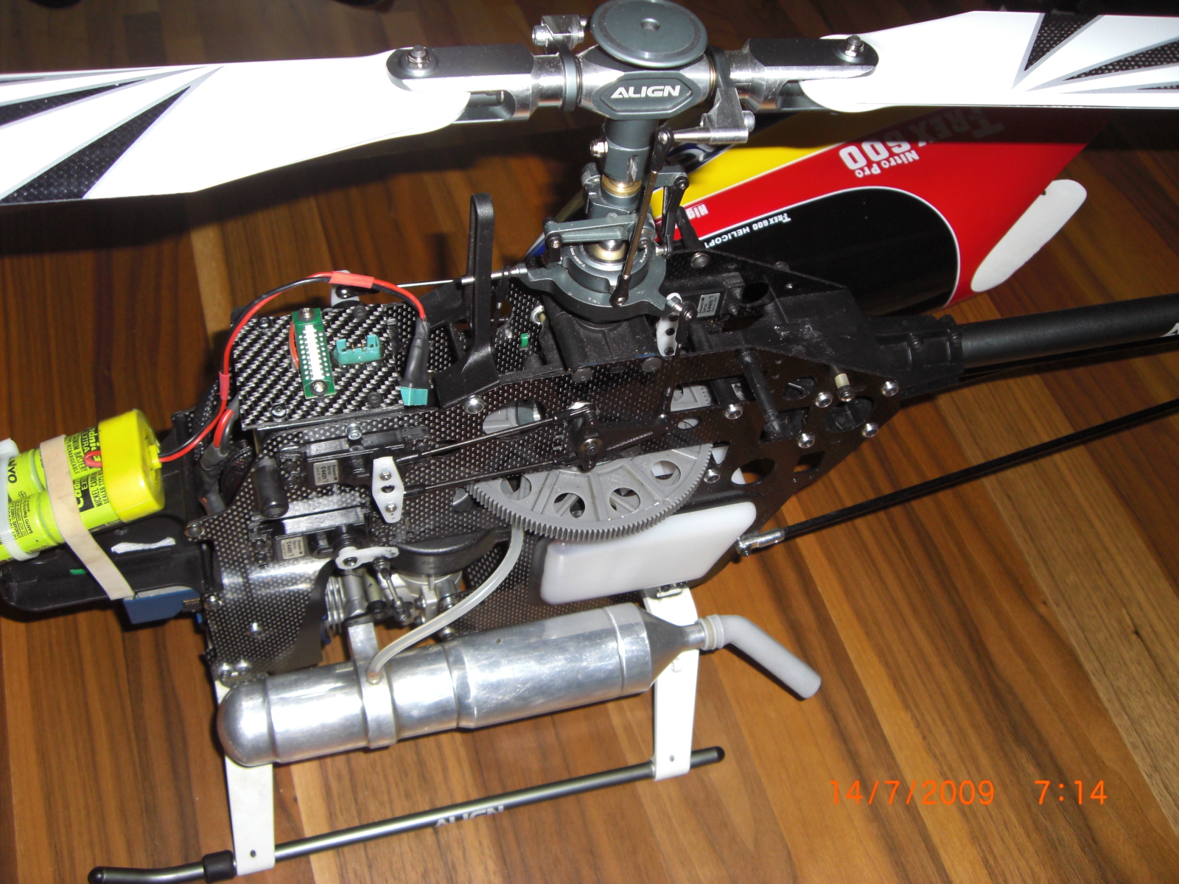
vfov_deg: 37.7
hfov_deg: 49.0
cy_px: 442
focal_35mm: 38
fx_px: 1294
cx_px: 590
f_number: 2.7
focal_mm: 6.2
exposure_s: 1/60
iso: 100
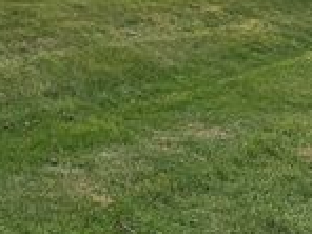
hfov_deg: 23.3
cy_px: -117
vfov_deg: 16.6
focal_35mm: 81
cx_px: 11
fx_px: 730
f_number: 1.78
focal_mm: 6.76
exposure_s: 1/4049
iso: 80
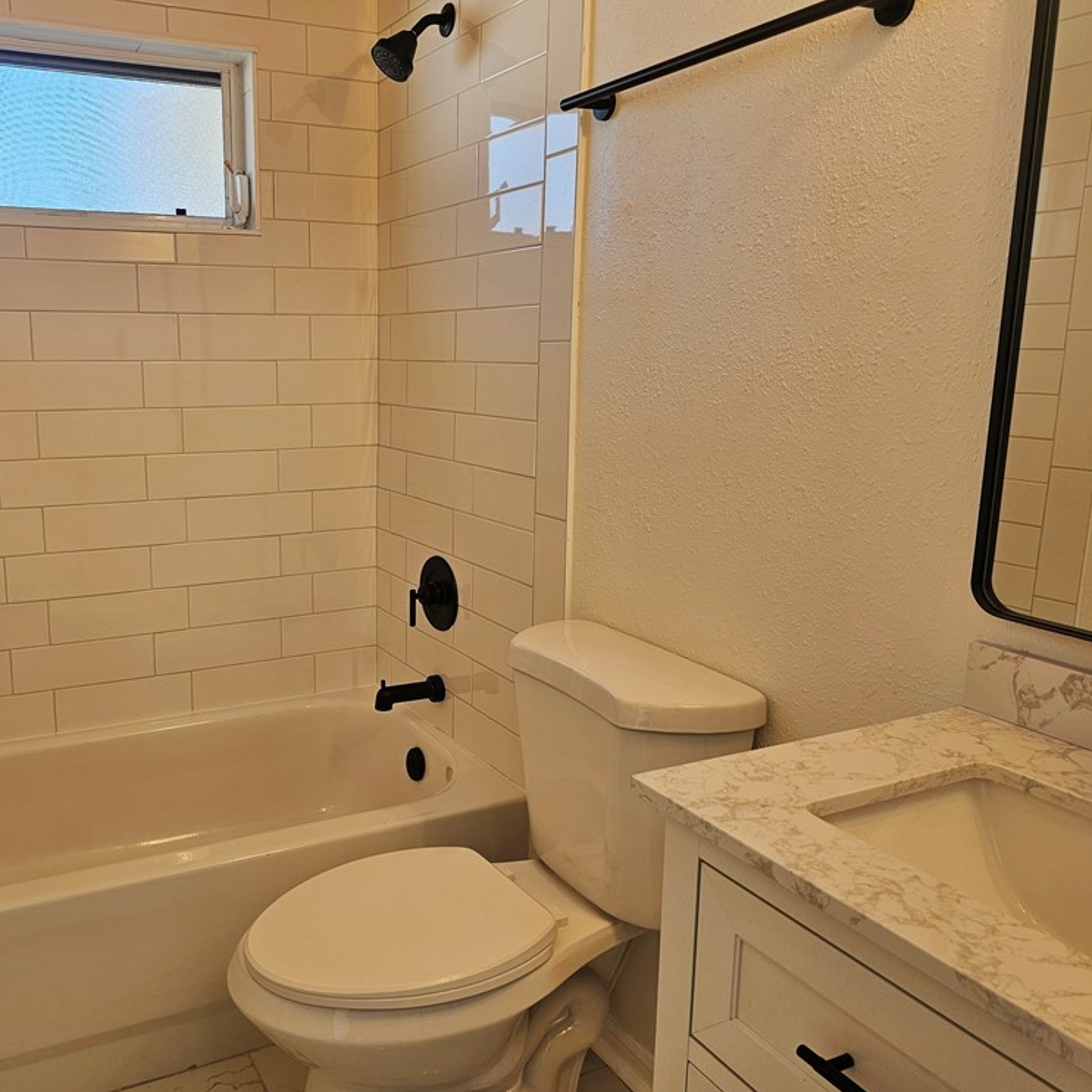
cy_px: 547
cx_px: 359
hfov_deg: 56.0
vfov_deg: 57.3
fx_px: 999
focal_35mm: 28
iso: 20
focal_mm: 6.3
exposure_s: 1/120
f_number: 1.7
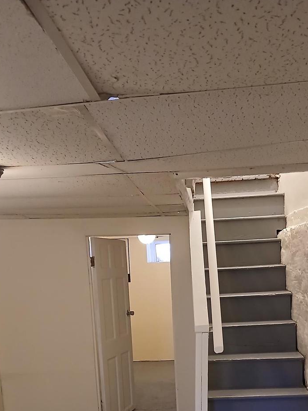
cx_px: 192
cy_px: 336
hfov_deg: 33.4
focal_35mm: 43
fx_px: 510
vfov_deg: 41.7
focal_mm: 3.98
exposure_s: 1/24
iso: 500
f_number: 1.8
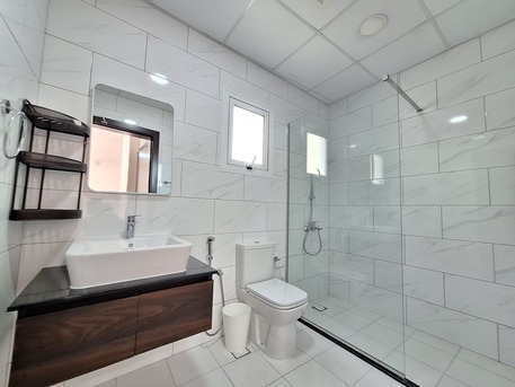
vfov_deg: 89.9
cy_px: 194
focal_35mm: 13
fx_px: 193
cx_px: 258
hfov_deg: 106.2
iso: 200
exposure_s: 1/25
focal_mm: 1.74
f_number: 2.2
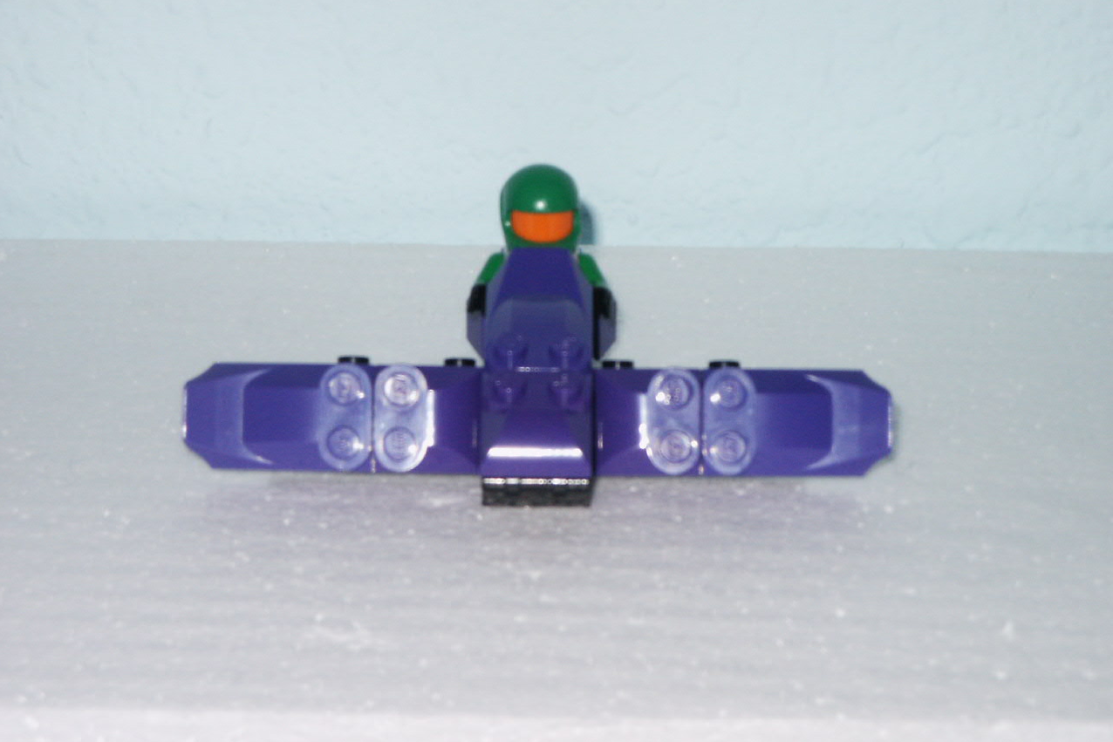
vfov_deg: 9.5
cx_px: 556
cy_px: 375
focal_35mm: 145
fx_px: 4483
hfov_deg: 14.2
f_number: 8
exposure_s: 1/125
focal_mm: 28.23
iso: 200
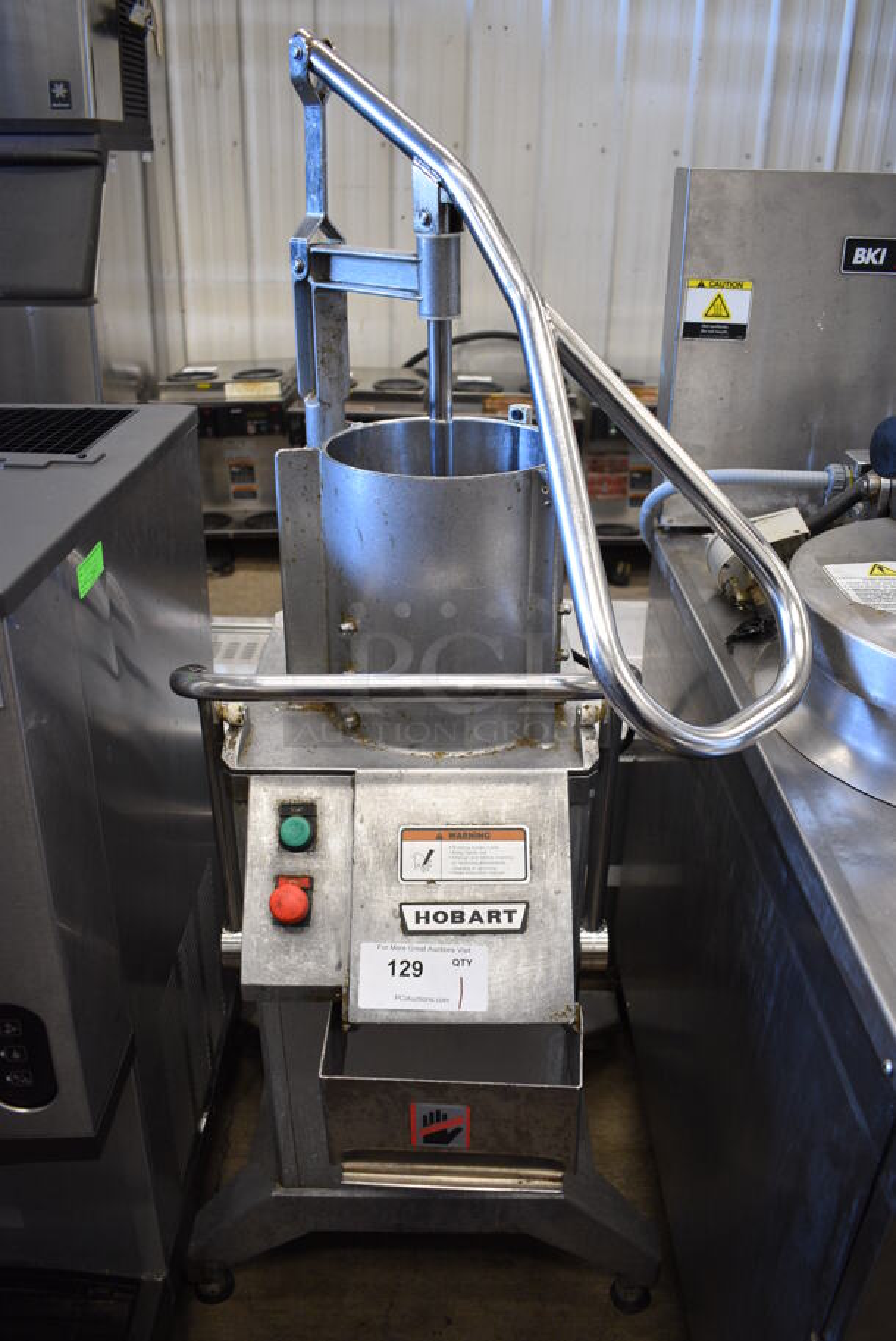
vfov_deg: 67.3
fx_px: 1006
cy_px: 670
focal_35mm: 27
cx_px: 448
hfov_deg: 48.0
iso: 1000
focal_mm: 18
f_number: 3.5
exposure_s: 1/125
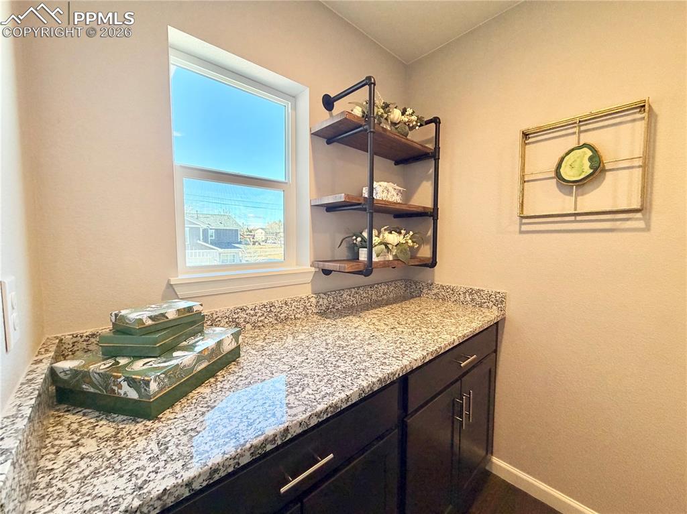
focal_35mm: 14
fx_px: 278
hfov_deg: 102.1
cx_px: 344
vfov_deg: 85.6
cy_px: 257
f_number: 2.2
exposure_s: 1/60
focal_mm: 2.22
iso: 160
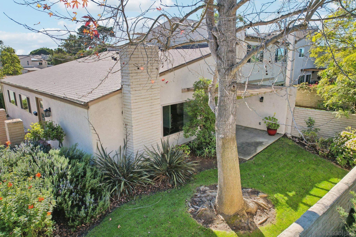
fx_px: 218
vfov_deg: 57.2
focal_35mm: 22
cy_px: 118
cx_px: 178
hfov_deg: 78.6
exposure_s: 1/730
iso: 100
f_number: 2.8
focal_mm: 8.4
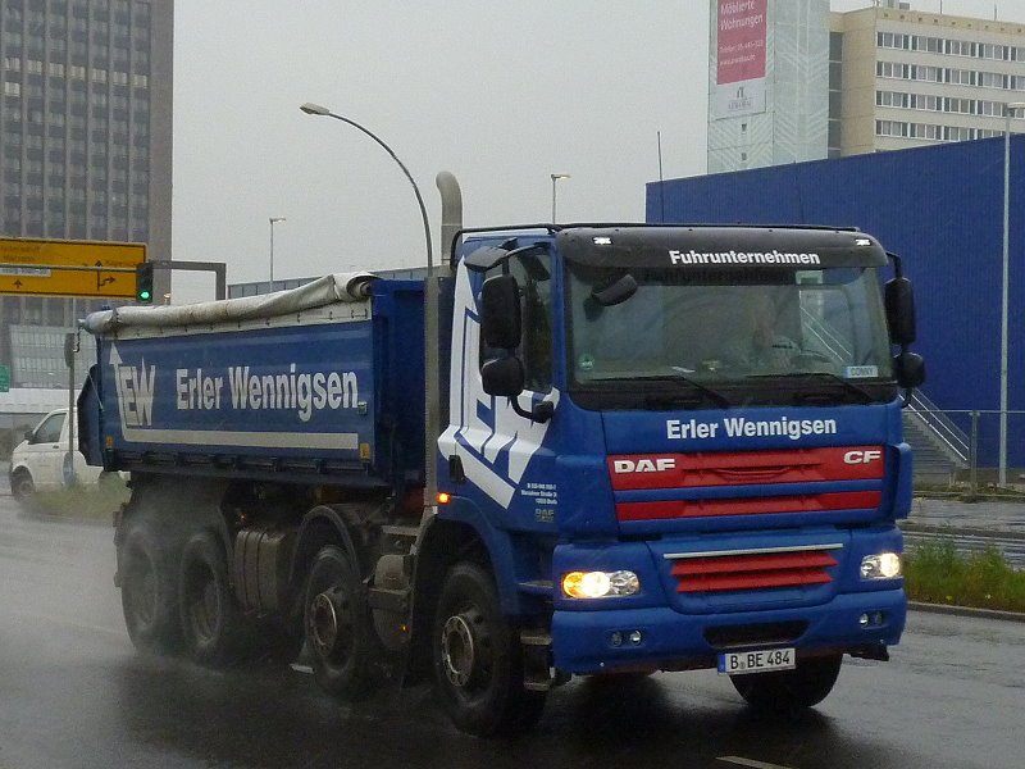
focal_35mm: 42
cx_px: 512
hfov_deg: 44.8
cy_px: 384
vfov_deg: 34.3
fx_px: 1244
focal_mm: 7.6
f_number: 4.1
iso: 400
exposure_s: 1/500
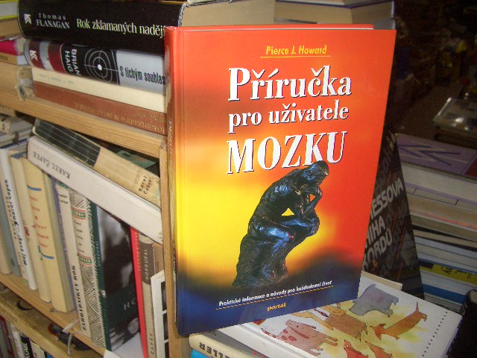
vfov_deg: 40.7
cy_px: 179
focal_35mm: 35
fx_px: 482
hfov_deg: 52.6
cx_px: 238
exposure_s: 1/60
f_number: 2.6
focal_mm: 5.8
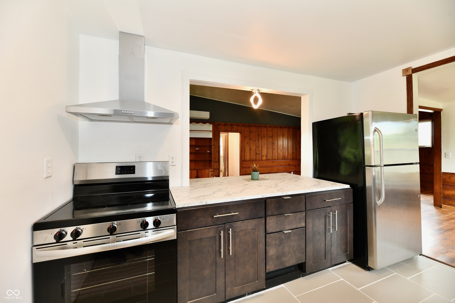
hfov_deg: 104.3
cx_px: 228
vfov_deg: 81.2
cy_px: 152
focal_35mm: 14
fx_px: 177
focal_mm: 14
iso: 640
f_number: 6.3
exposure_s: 1/60
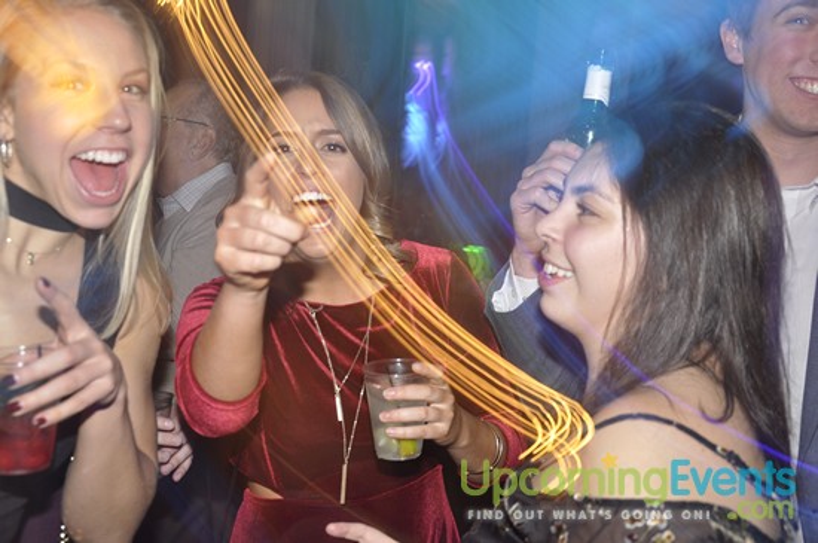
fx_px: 1089
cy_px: 272
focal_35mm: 48
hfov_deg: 41.2
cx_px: 409
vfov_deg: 28.0
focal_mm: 32
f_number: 5
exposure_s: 1/1.6
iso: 400
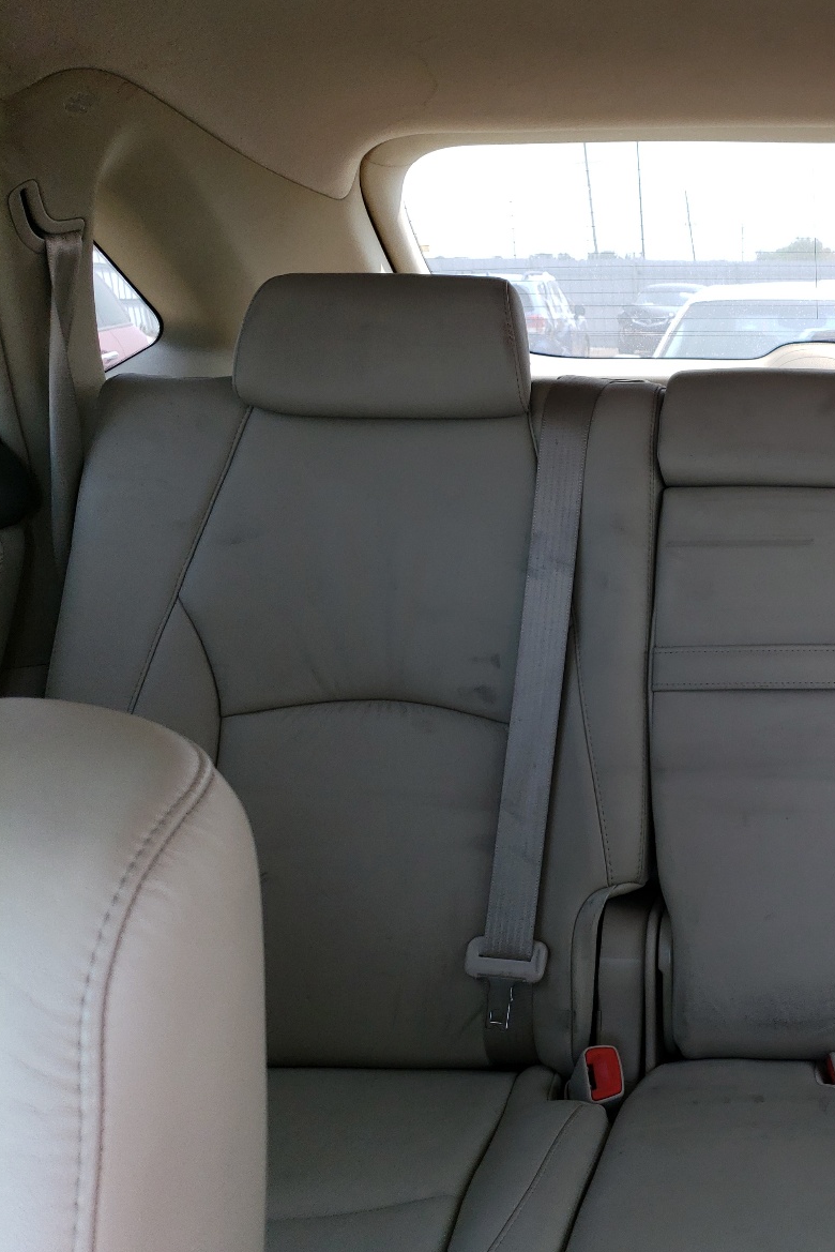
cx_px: 849
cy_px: 639
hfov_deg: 32.8
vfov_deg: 51.9
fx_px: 1286
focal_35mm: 37
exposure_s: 1/204
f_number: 1.5
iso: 50
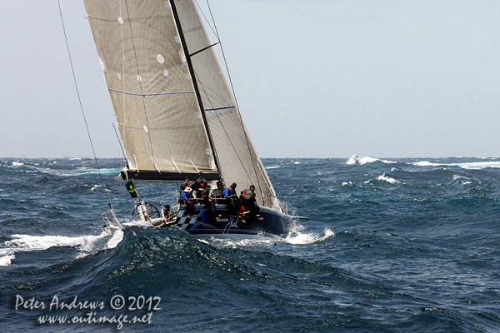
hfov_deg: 6.9
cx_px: 250
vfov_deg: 4.6
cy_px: 166
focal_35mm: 300
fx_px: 4166
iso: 400
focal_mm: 200
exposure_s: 1/1000
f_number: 7.1
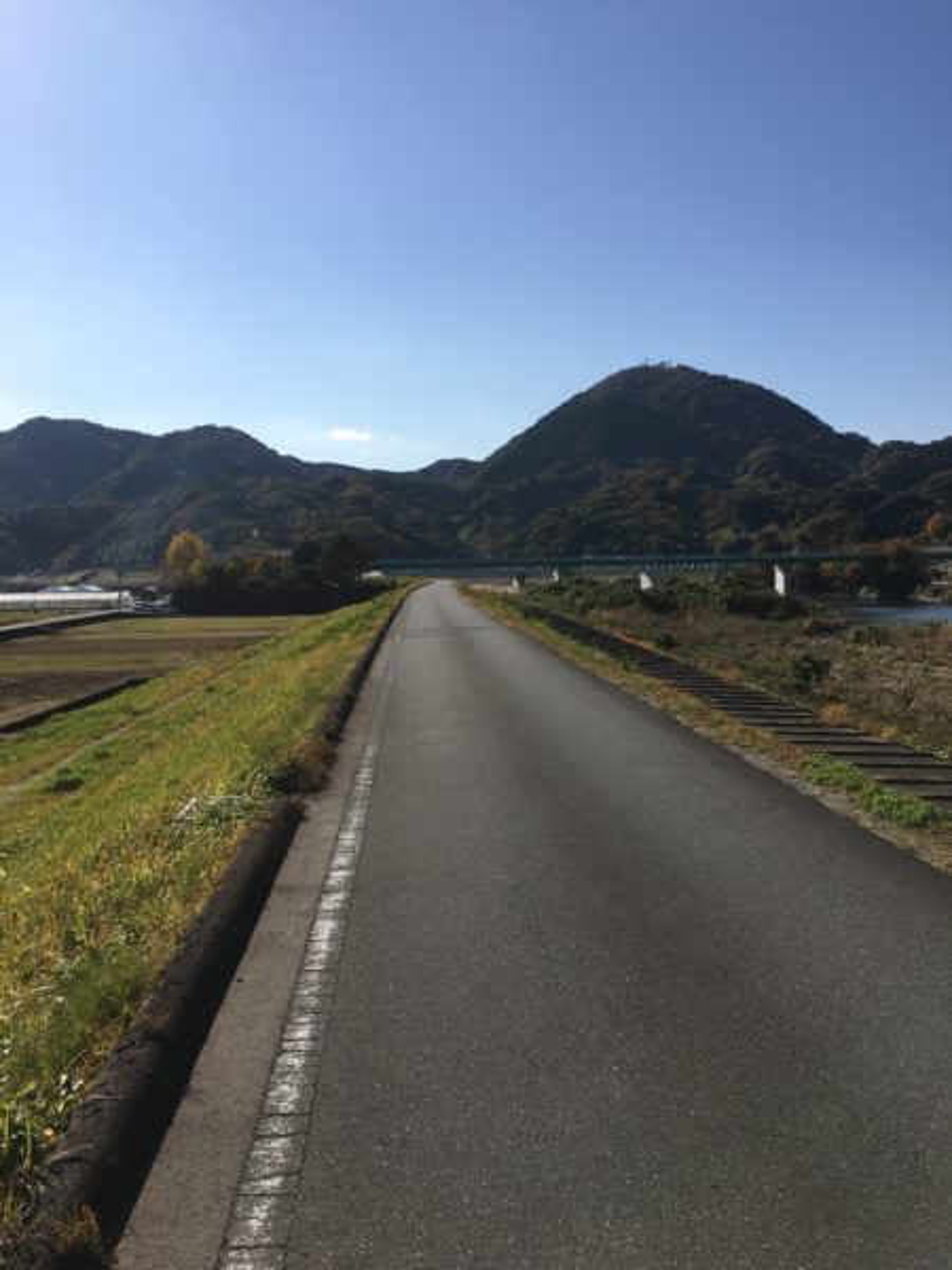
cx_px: 476
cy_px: 635
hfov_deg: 48.2
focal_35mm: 29
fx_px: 1063
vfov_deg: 61.7
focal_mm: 4.15
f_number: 2.2
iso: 25
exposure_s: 1/3077
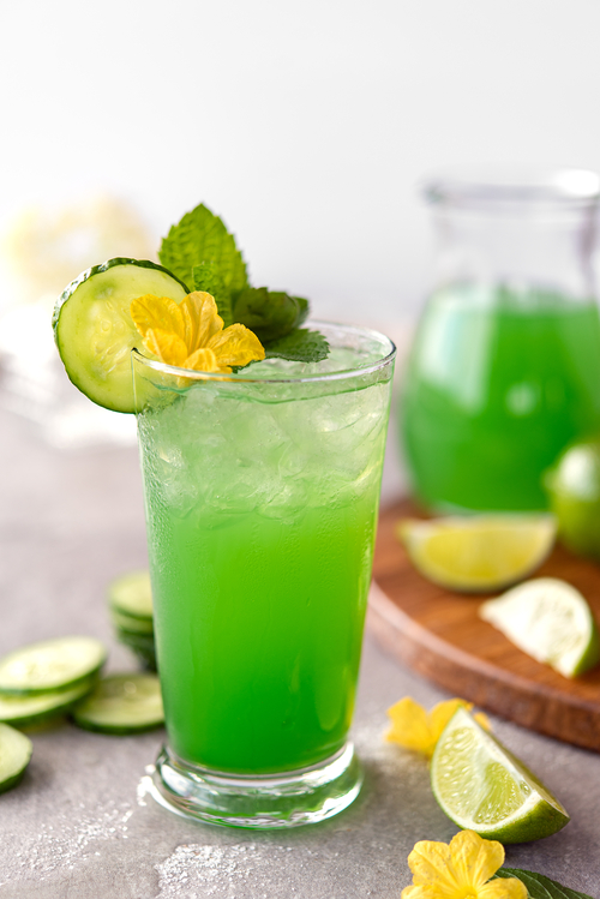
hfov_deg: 22.6
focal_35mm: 60
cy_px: 450
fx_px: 1498
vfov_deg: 33.4
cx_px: 300
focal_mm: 60
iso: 100
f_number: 3.2
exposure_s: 1/50
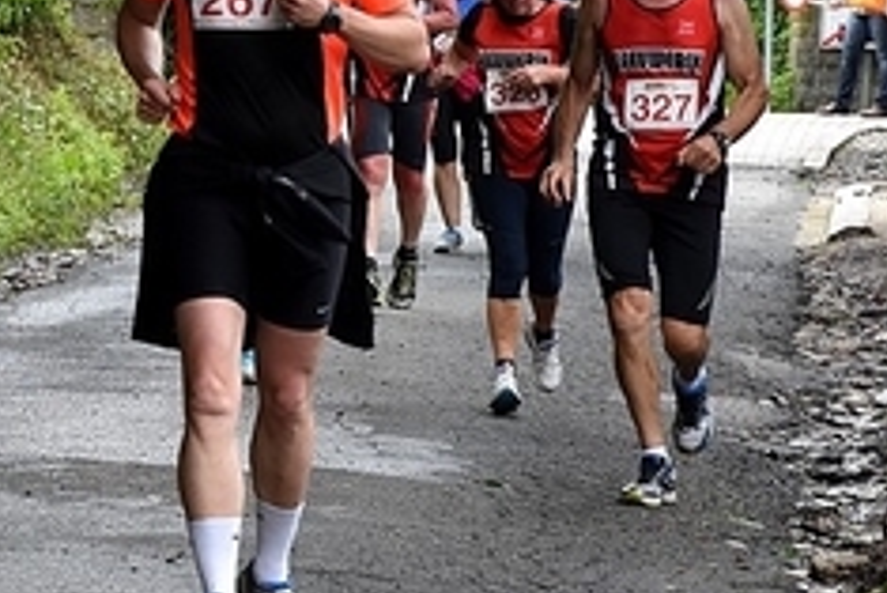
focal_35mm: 402
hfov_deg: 5.1
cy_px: 242
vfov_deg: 3.4
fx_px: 9917
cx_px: -15
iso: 800
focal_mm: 105
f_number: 5.6
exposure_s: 1/640
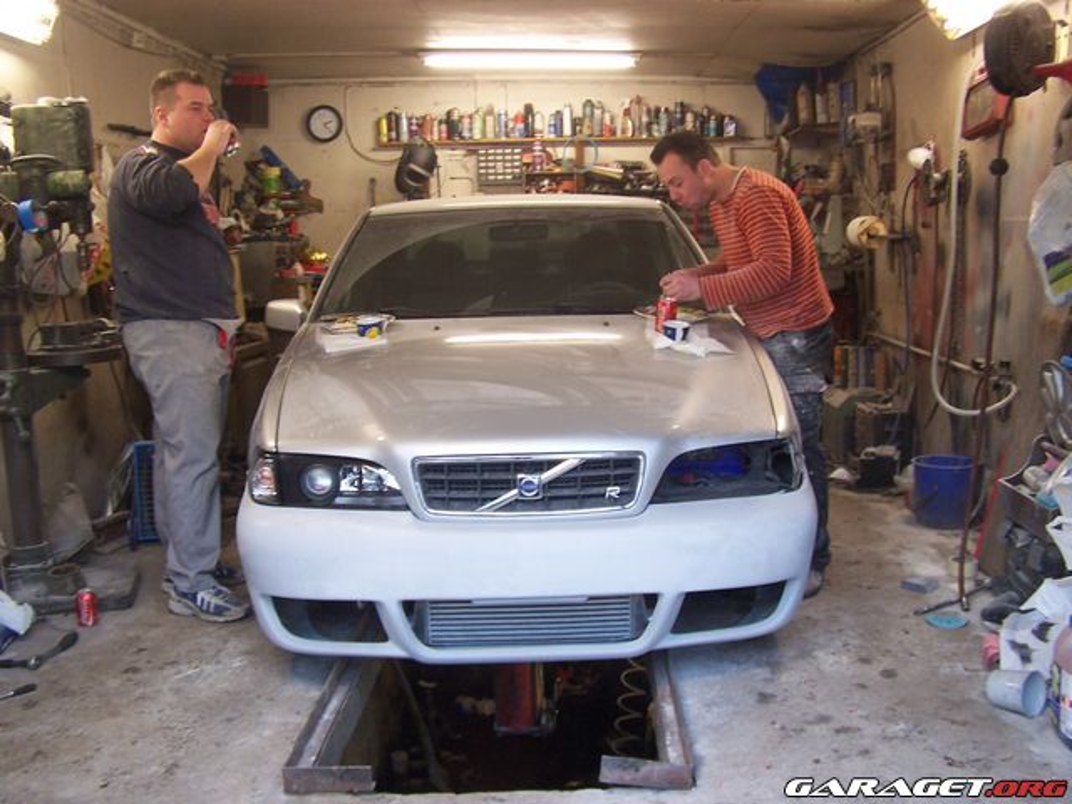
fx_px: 1177
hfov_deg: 49.0
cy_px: 402
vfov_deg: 37.7
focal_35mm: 38
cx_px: 536
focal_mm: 6.3
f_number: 2.8
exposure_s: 1/30
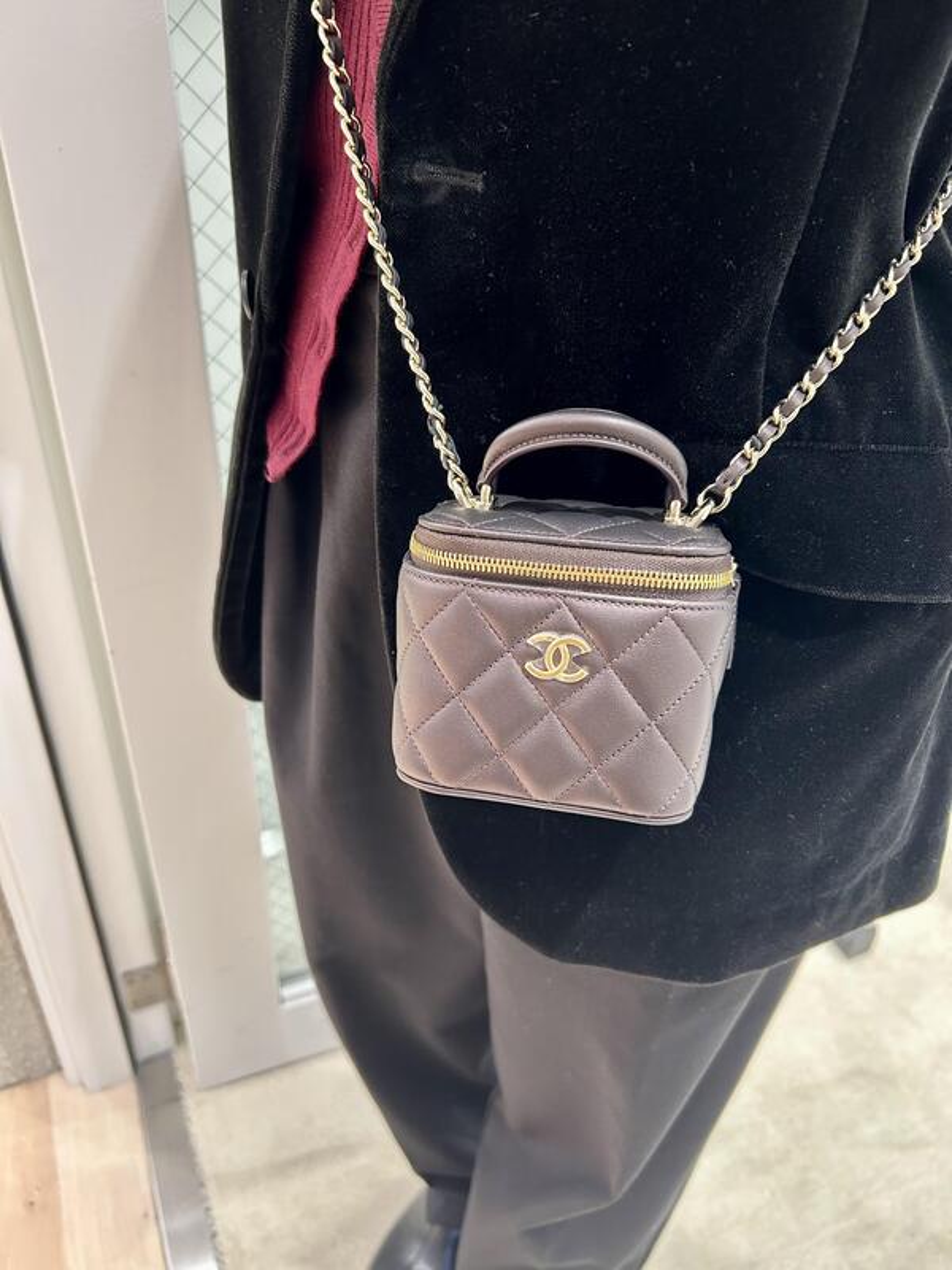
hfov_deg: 53.1
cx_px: 476
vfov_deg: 67.3
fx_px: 953
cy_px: 635
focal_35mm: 26
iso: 125
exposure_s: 1/60
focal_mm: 5.7
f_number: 1.5
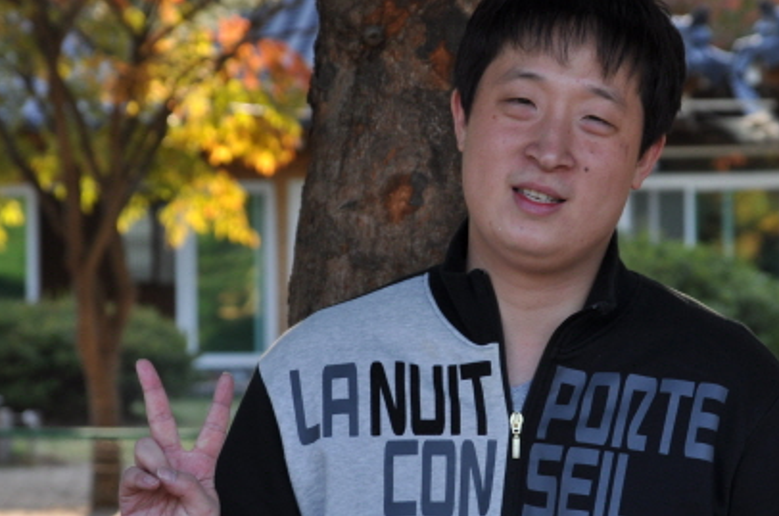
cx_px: 476
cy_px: 272
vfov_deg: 7.6
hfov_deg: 11.4
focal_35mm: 181
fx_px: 3909
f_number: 5.6
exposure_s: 1/125
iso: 200
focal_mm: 70
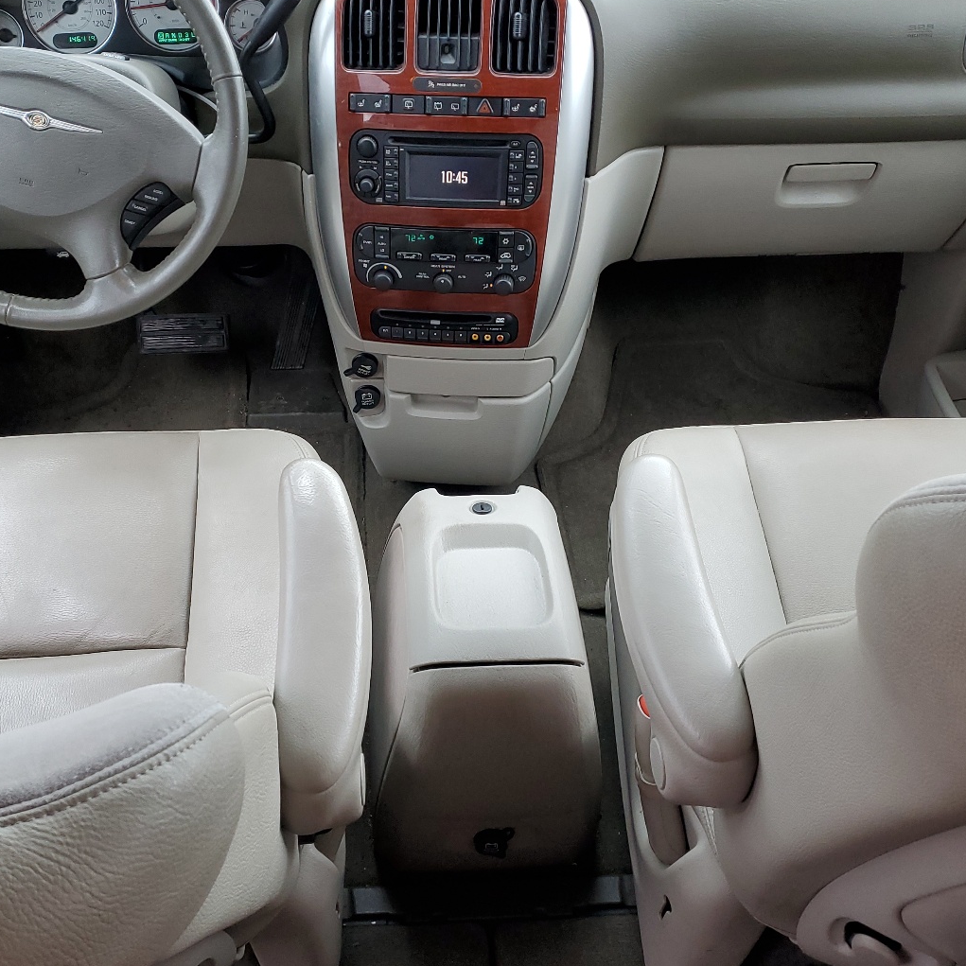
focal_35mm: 36
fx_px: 1137
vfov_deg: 46.0
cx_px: 428
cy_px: 432
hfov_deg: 46.0
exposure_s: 1/120
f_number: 1.5
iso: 77
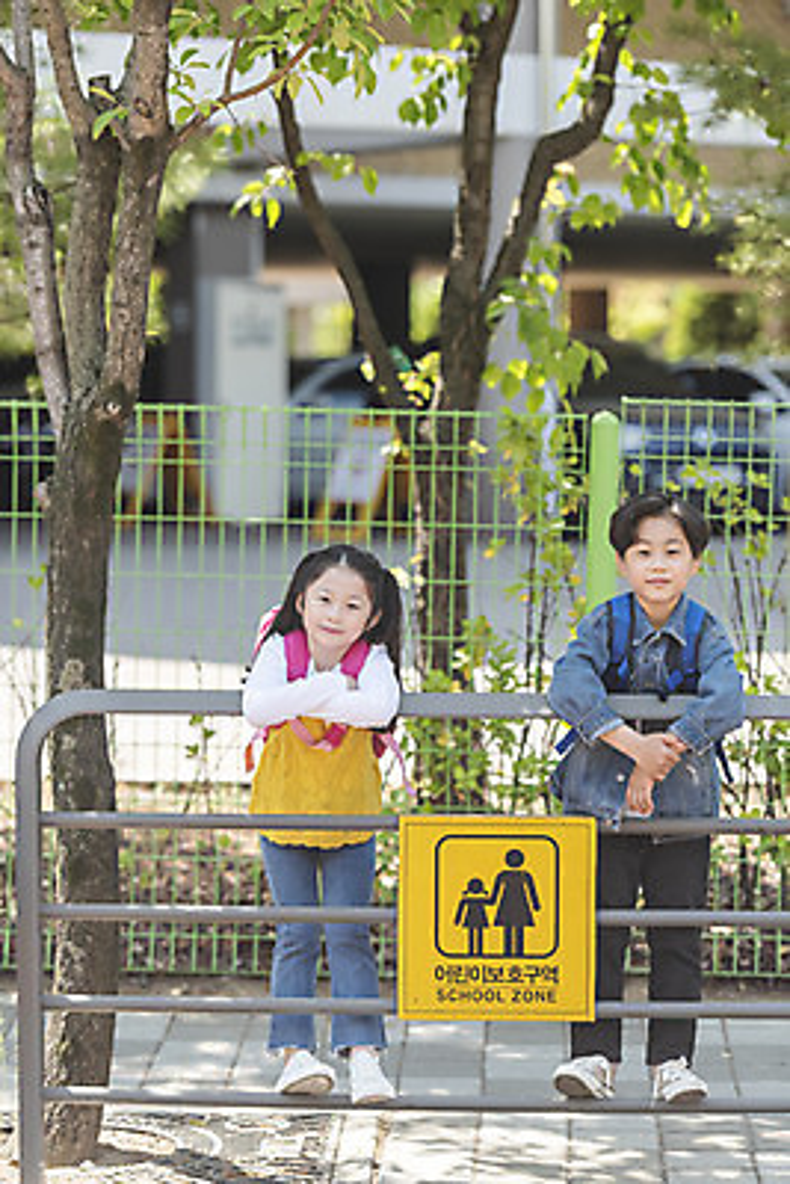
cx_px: 395
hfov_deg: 11.2
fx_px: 4012
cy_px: 592
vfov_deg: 16.8
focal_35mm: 122
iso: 200
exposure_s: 1/400
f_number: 2.8
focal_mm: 122
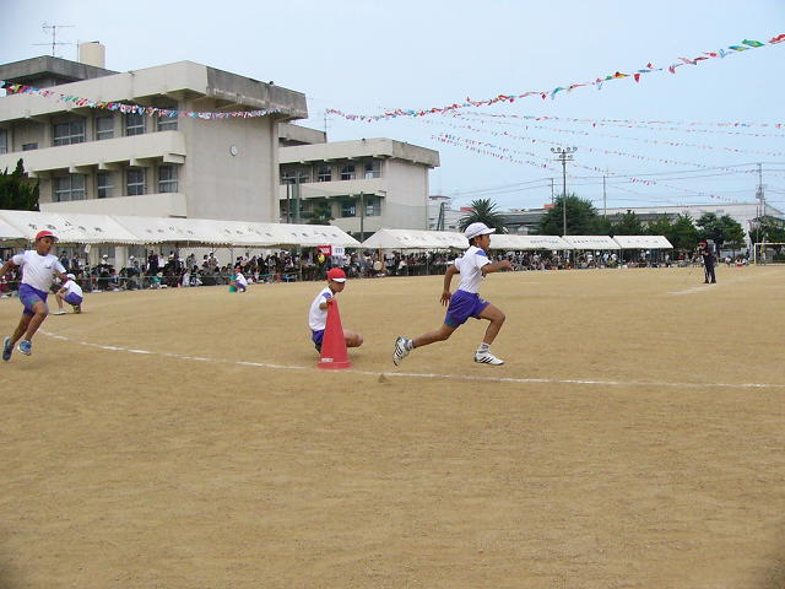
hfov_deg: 52.6
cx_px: 392
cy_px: 294
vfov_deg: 40.7
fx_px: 794
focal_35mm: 35
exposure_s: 1/2000
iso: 200
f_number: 8
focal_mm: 4.6
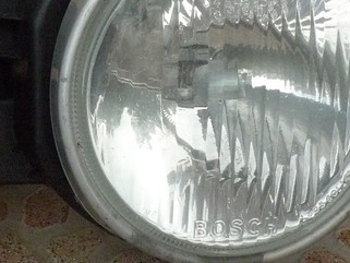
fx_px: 1244
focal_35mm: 123
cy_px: 133
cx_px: -13
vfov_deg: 12.1
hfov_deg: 15.7
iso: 800
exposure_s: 1/1000
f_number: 5.6
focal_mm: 7.9
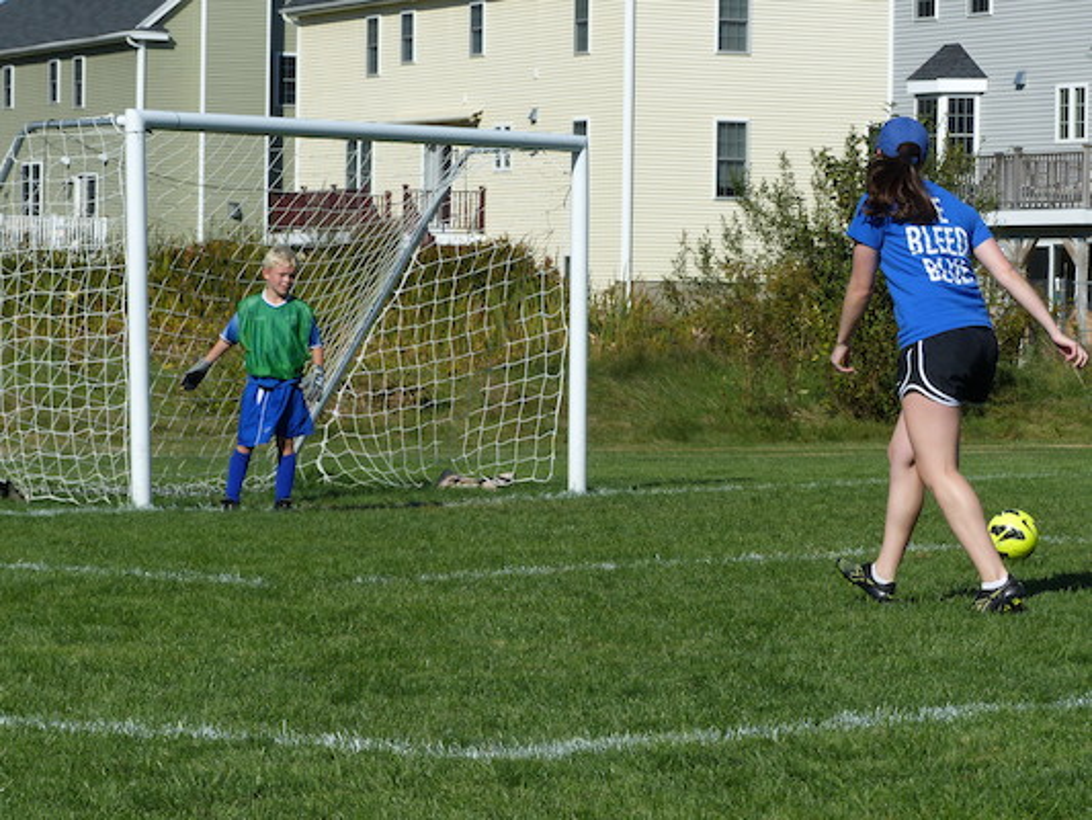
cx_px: 546
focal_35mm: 160
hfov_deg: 12.3
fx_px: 5049
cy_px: 410
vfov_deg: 9.3
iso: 100
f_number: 4
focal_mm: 28.7
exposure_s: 1/2000
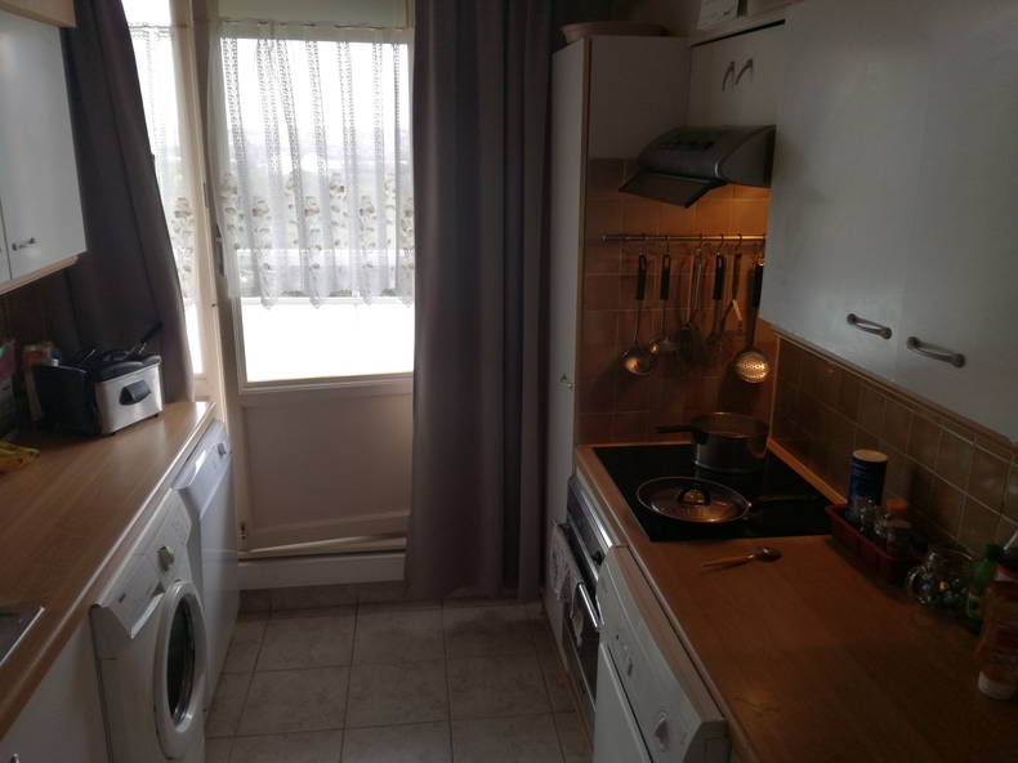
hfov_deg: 65.3
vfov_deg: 51.3
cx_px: 509
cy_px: 382
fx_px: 794
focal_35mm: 27
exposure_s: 1/100
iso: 80
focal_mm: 3.79
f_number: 2
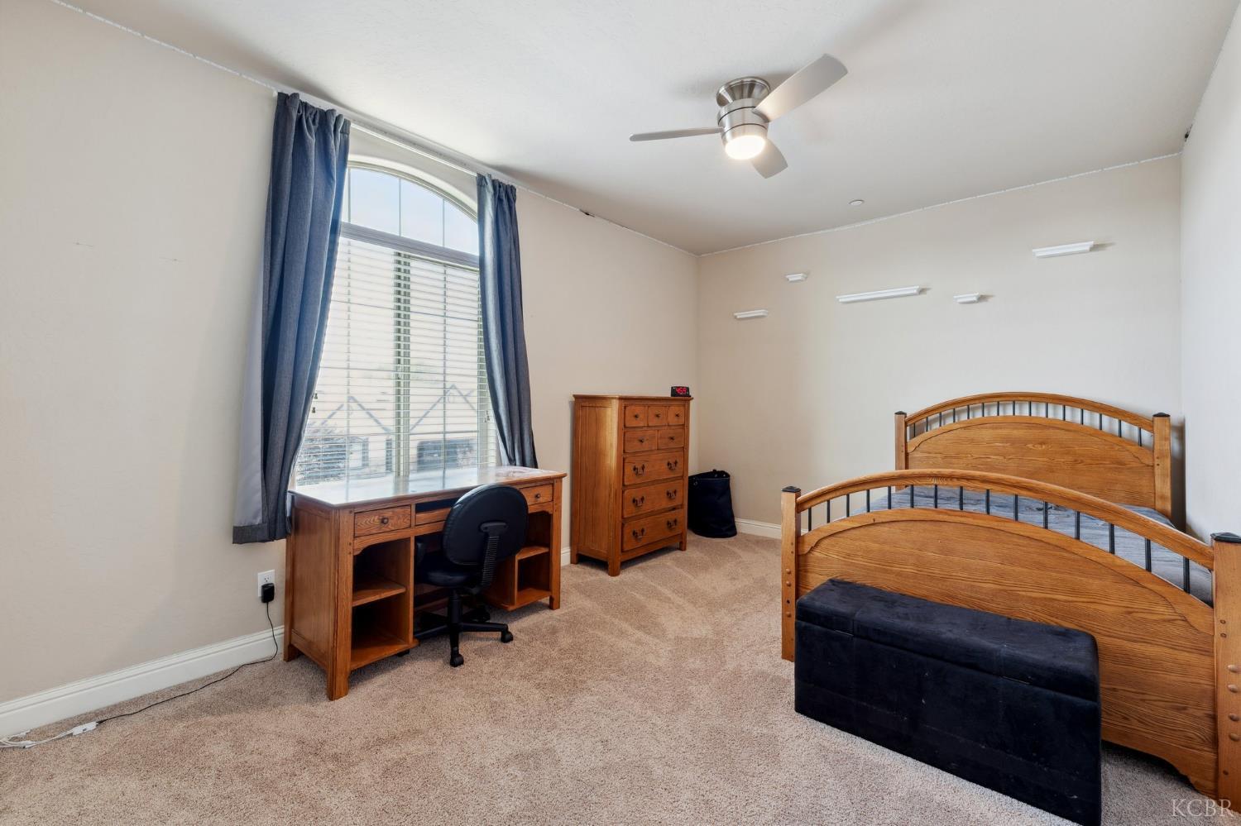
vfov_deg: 77.3
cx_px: 620
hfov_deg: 100.4
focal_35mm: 15
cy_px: 413
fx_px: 517
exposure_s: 1/1.25
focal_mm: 10
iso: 100
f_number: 8
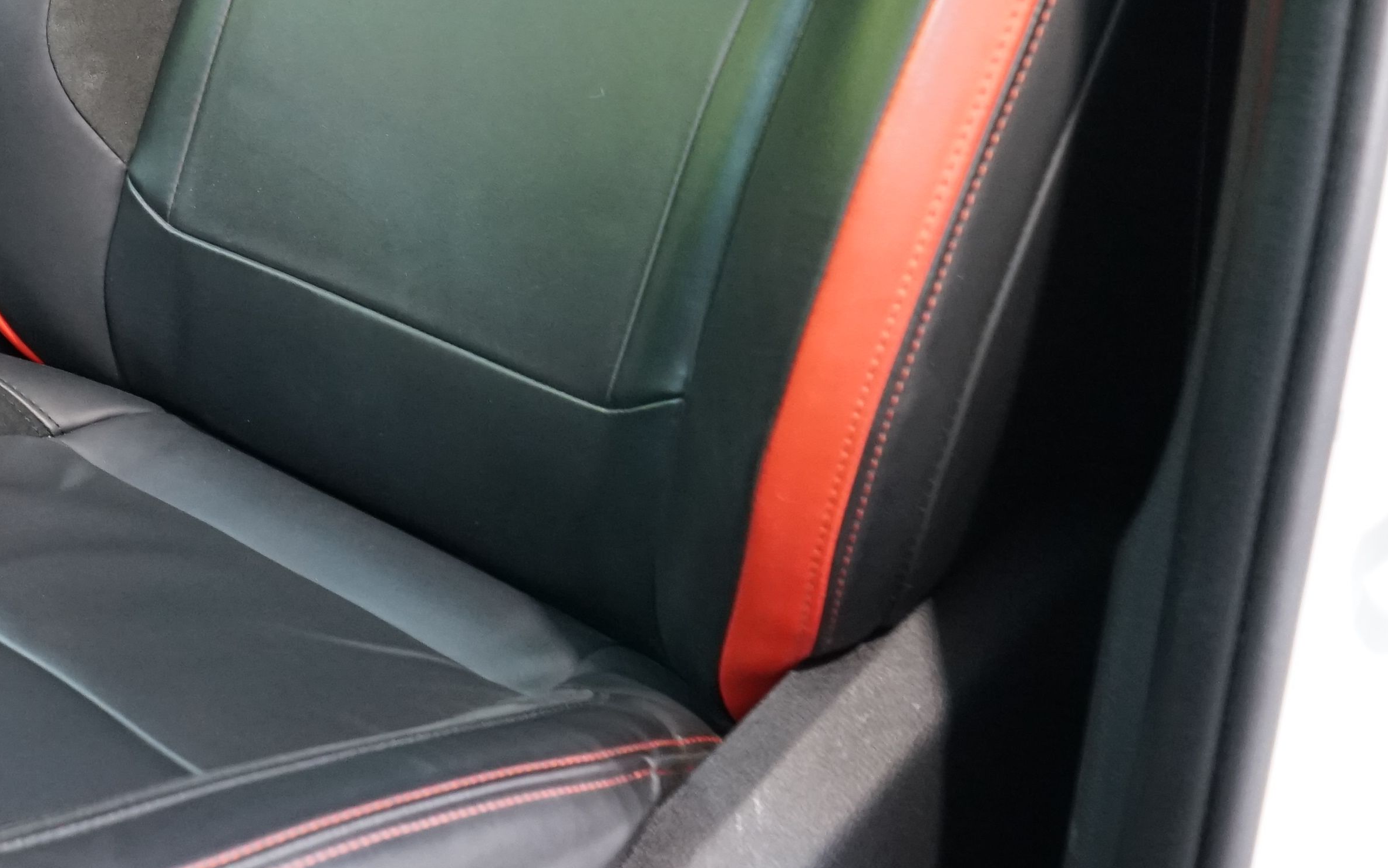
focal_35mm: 75
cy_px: 8
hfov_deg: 24.5
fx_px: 2837
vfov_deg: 17.0
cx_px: -344
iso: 2500
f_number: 5.6
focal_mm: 29
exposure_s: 1/13
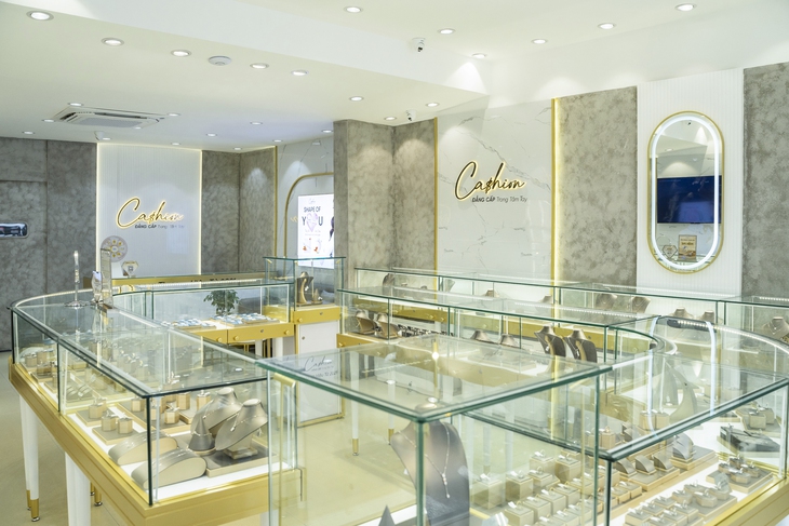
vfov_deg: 45.0
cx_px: 394
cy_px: 263
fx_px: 636
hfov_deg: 63.6
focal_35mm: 29
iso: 500
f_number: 5.6
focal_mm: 29
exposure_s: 1/400
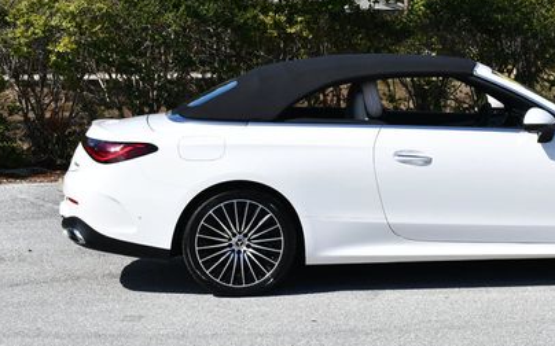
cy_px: 67
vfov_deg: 11.8
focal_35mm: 110
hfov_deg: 18.8
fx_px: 1663
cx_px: 427
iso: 100
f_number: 9
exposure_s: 1/320
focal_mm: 34
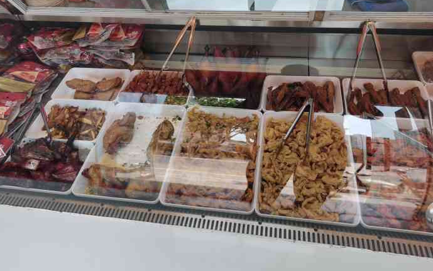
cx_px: 214
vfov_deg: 44.4
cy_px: 116
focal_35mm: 28
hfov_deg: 66.5
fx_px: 330
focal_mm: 5.58
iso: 50
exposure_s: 1/233
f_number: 1.8
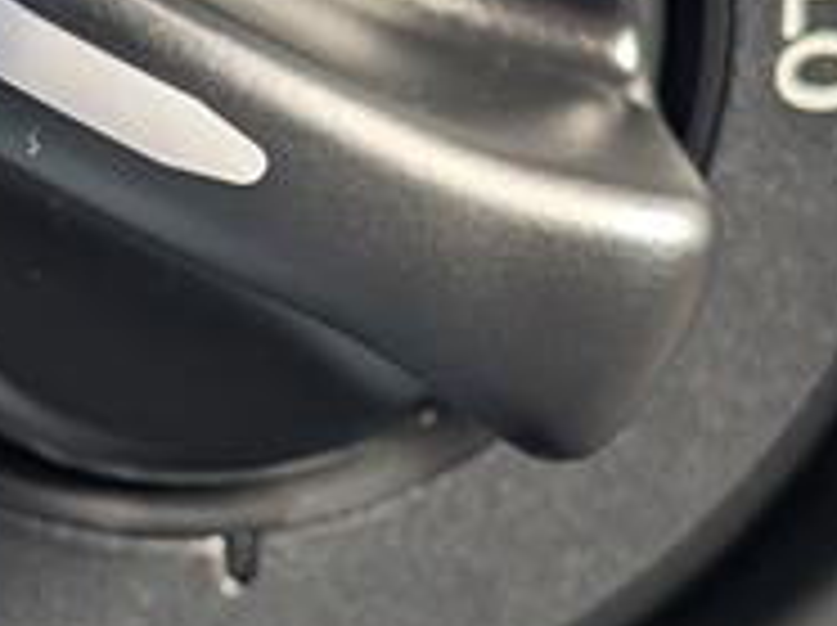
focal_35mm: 169
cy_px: 113
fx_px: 4081
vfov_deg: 8.7
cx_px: 148
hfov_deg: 11.7
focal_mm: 6.9
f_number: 1.68
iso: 500
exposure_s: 1/128
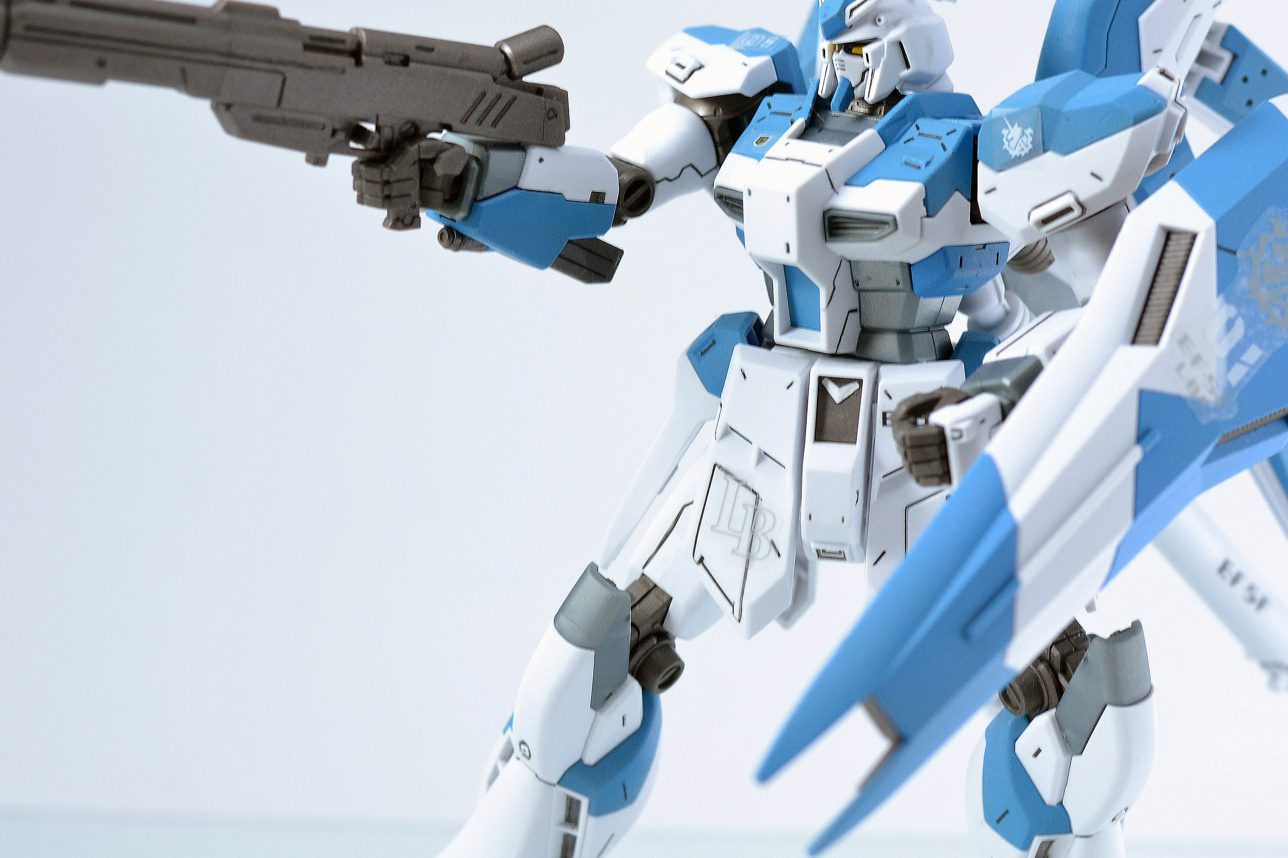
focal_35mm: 100
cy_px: 304
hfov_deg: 20.4
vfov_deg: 13.7
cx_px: 828
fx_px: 3577
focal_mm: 50
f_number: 5.6
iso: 400
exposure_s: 1/40
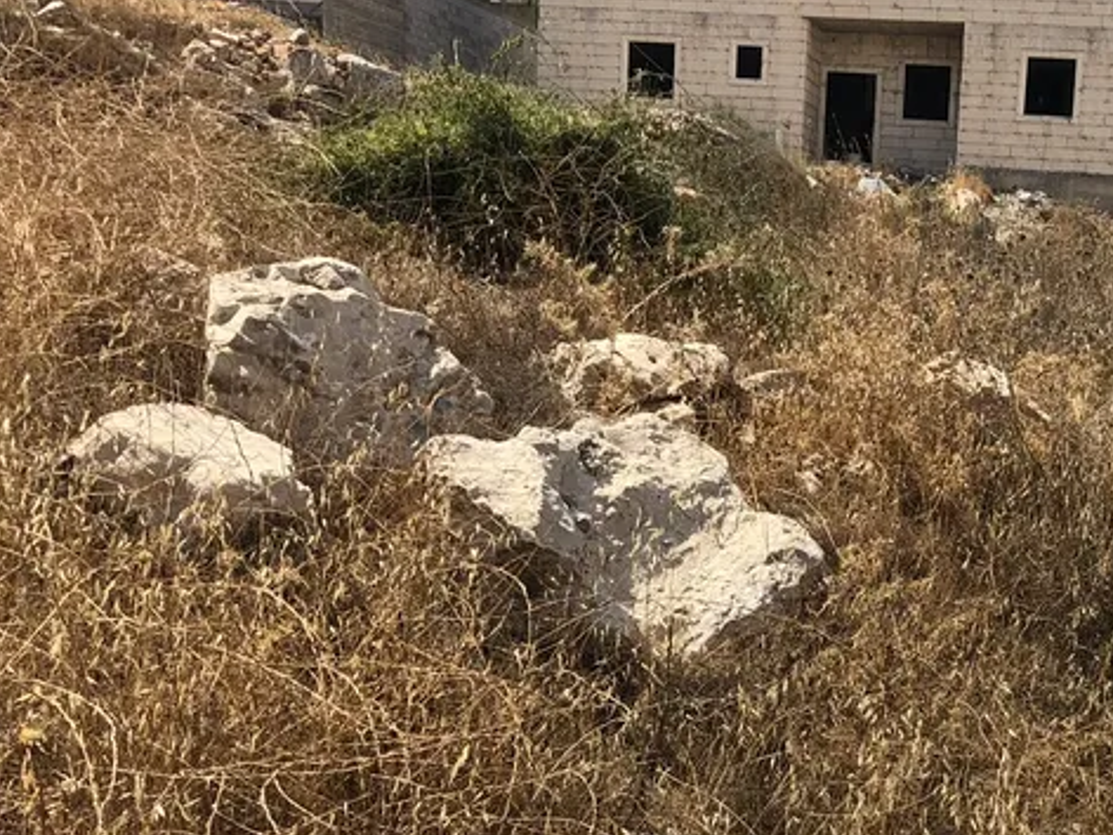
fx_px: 1833
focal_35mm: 57
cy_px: 649
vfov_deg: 25.3
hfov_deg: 32.5
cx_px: 946
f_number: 1.8
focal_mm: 4
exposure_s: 1/1715
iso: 20
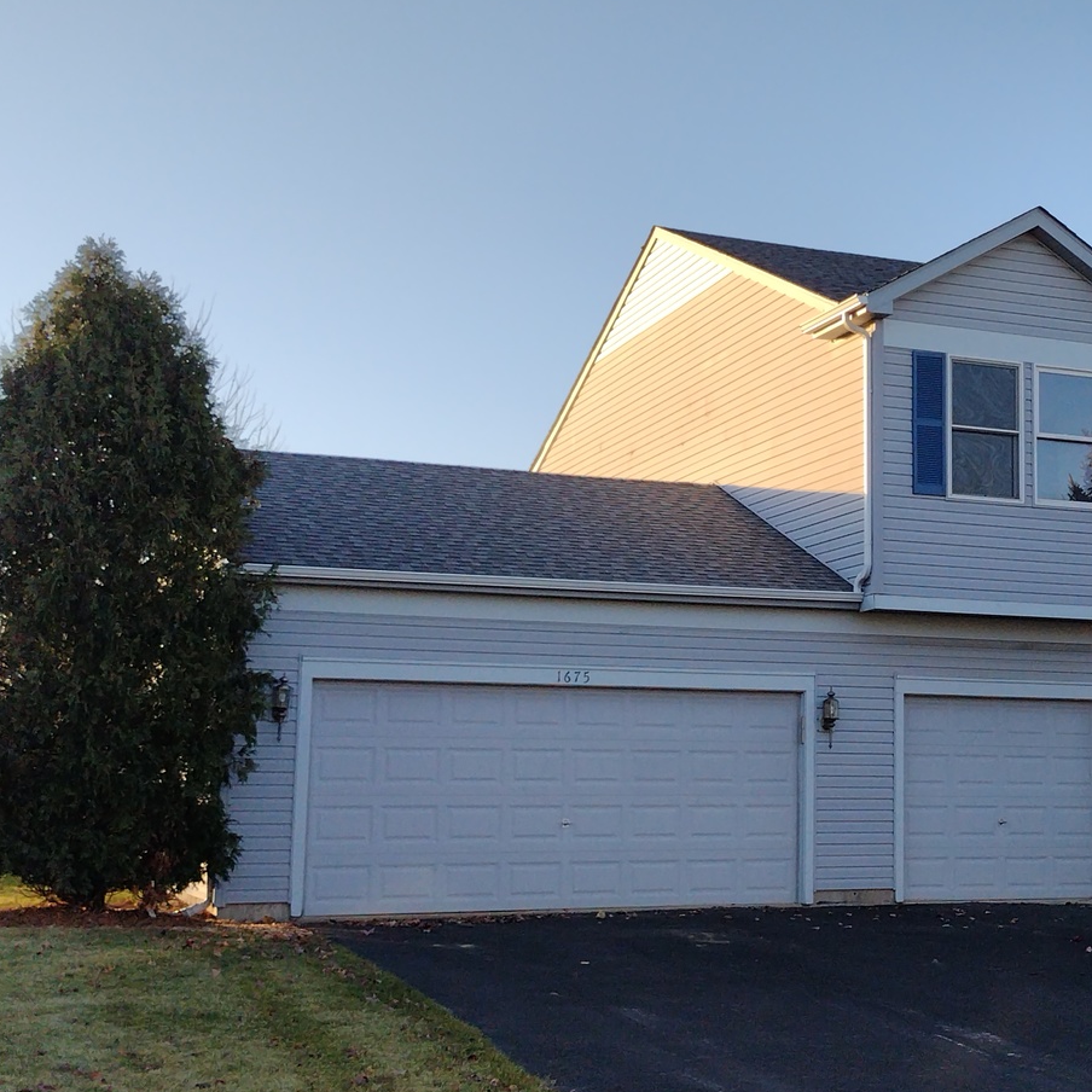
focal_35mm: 38
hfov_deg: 42.3
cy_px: 562
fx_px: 1356
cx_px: 843
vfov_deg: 43.9
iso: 100
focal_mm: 4.71
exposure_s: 1/1360
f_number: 1.7
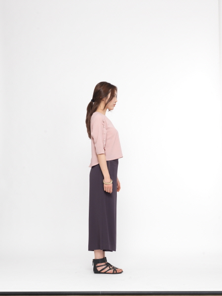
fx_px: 530
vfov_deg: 31.2
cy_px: 148
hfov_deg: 23.7
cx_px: 111
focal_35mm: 62
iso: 100
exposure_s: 1/250
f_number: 9
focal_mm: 80
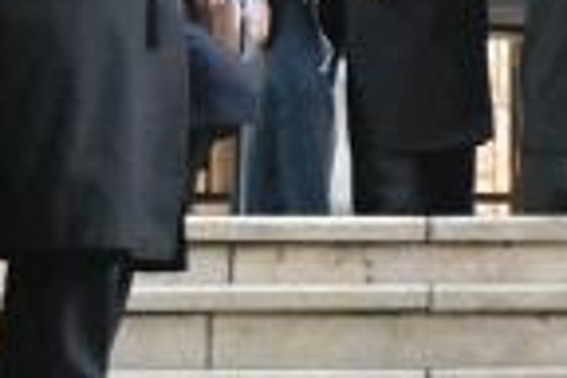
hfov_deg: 5.1
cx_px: 1973
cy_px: -417
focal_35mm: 370
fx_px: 5827
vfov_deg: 3.7
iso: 1250
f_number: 4
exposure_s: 1/250
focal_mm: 35
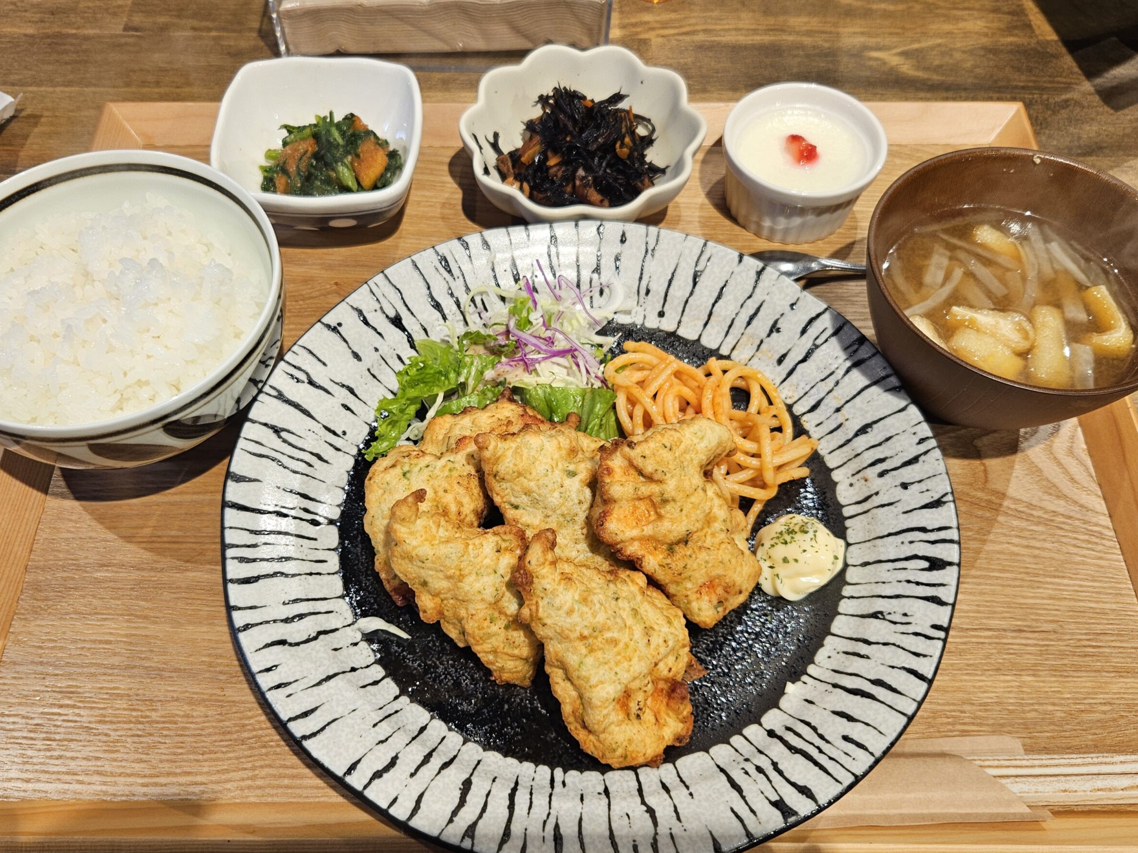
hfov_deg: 69.4
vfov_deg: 54.8
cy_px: 462
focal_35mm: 25
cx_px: 570
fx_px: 822
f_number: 1.8
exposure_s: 1/101
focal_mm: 5.4
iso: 100
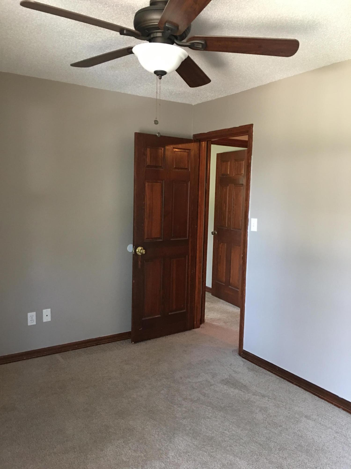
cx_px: 176
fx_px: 392
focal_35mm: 29
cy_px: 234
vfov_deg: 61.7
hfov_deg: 48.2
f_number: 2.2
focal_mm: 4.15
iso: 50
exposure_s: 1/4
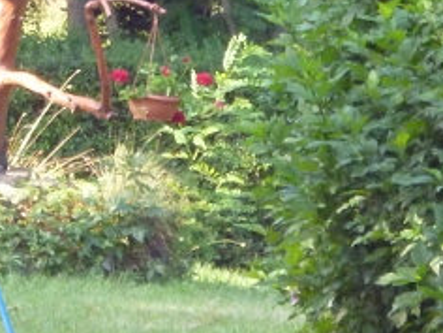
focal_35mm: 475
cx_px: 2
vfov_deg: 3.1
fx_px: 6079
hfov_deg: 4.2
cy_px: -77
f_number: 6.5
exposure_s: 1/60
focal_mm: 20
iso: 400
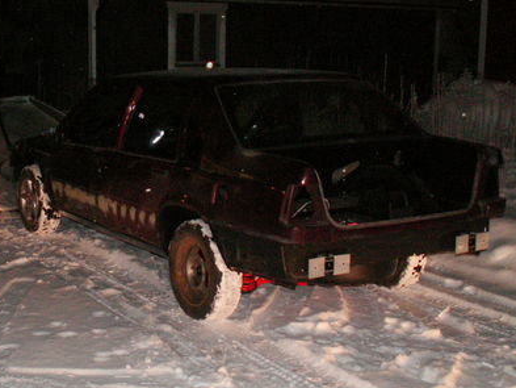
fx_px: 850
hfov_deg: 33.1
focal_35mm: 57
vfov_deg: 25.7
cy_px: 200
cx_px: 127
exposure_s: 1/40
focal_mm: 5.86
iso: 160
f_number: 2.8
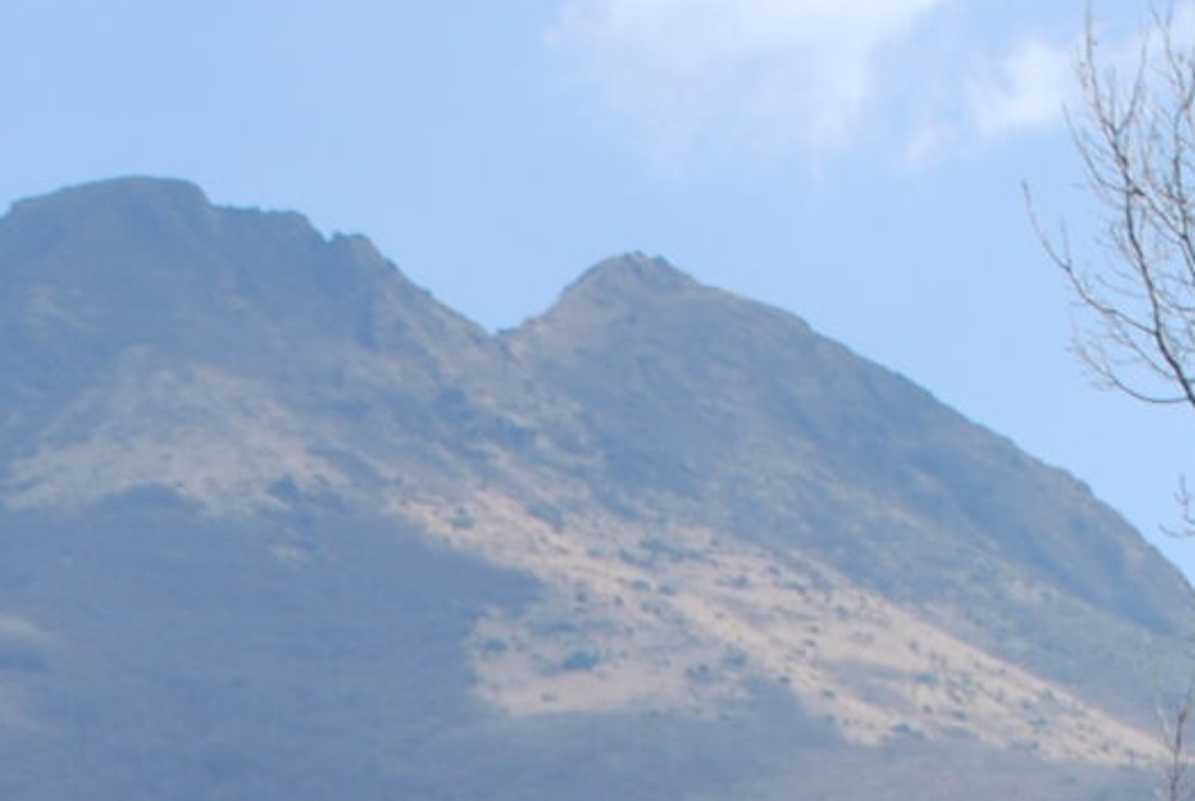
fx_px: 7781
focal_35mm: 234
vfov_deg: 5.7
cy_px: 1782
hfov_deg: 8.8
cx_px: 132
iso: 100
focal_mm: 32
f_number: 7.1
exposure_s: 1/200
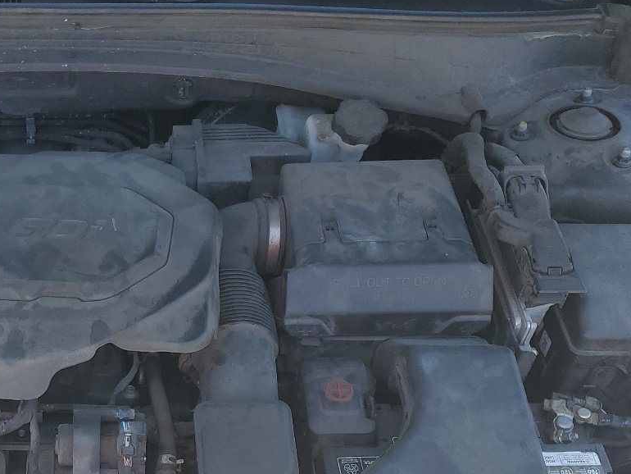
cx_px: 81
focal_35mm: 54
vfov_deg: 26.5
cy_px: 390
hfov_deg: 33.9
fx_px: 985
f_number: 1.5
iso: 50
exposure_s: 1/769
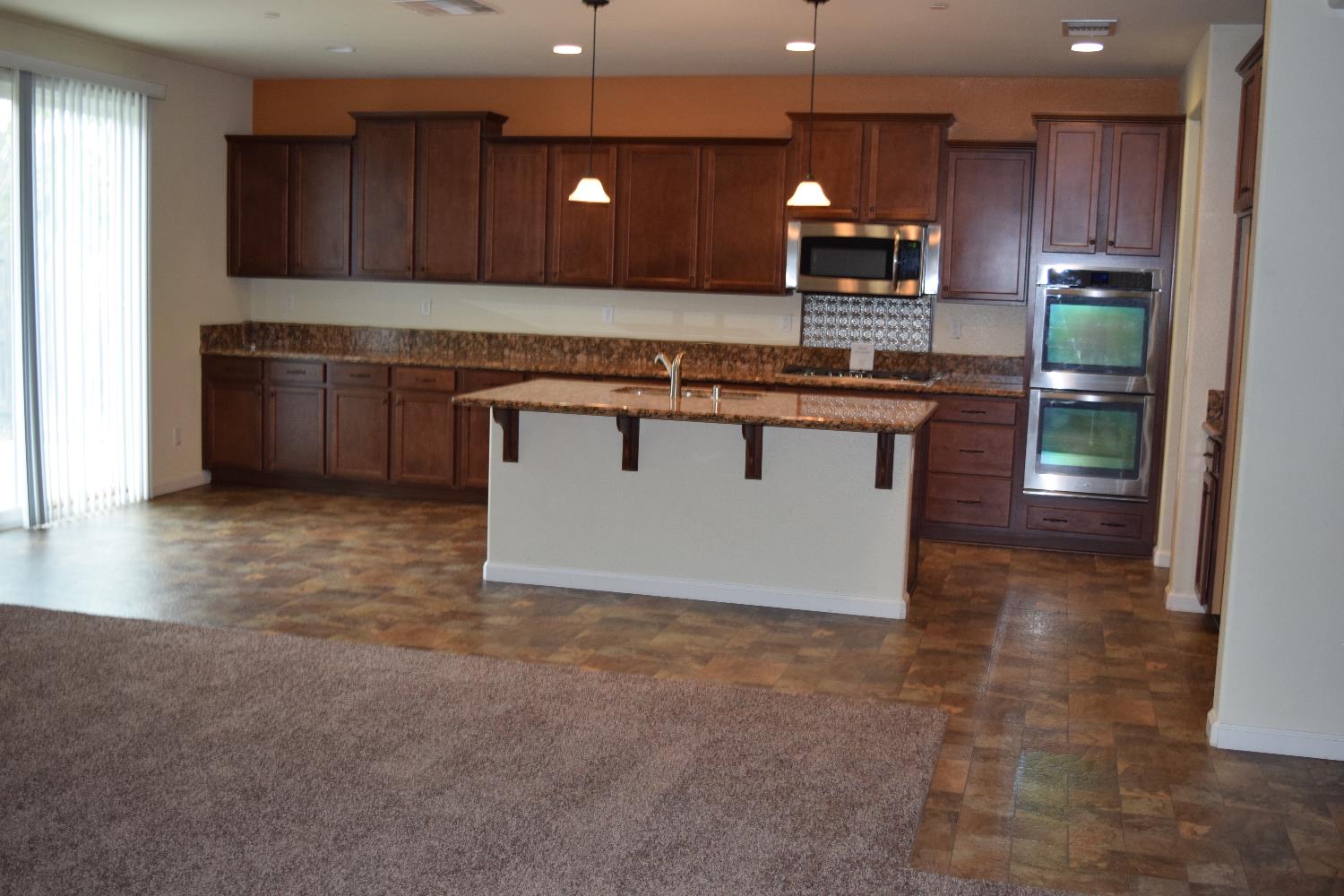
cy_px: 448
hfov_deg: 49.6
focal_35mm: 39
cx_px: 672
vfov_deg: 34.2
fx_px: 1456
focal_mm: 26
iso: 800
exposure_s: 1/80
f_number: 4.2
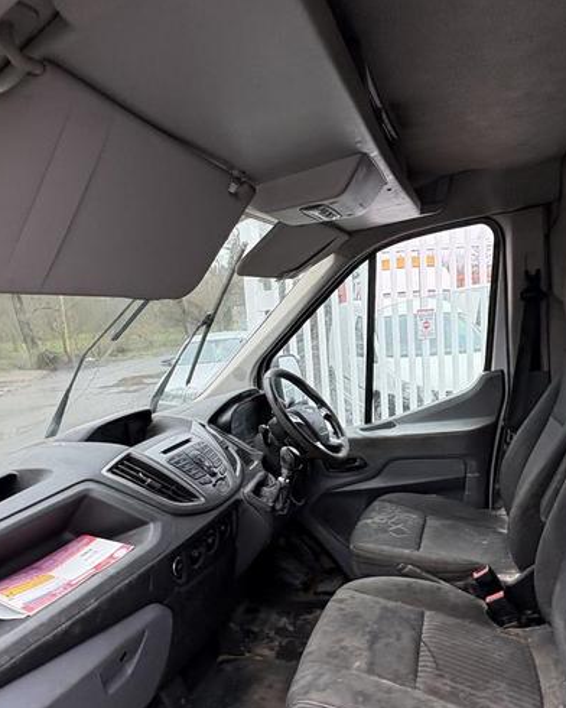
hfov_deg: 56.7
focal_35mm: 25
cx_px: 309
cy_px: 390
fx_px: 523
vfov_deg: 67.9
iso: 80
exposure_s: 1/99
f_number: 2.2
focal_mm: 2.22
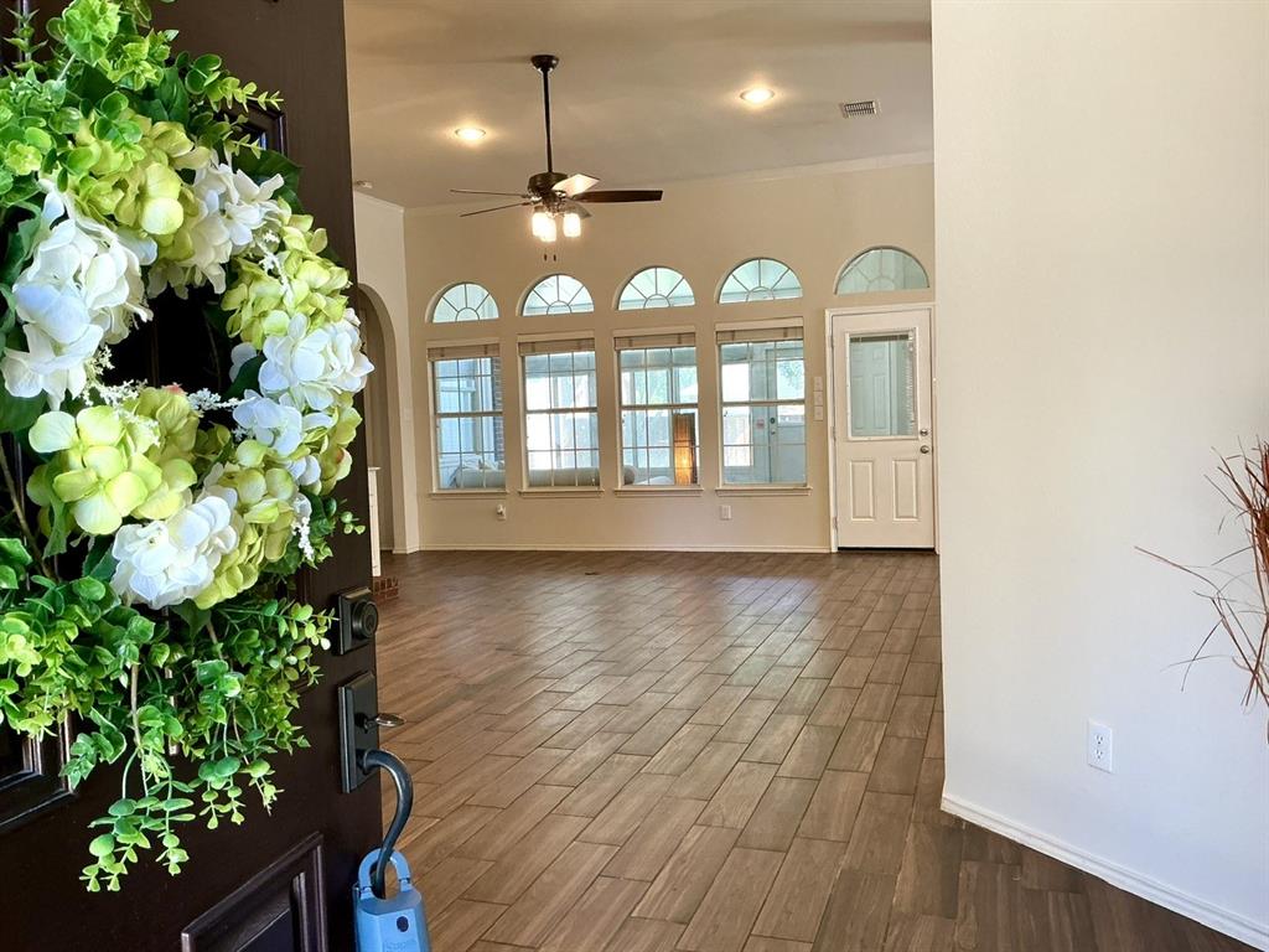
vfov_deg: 48.2
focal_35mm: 29
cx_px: 634
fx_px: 1063
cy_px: 476
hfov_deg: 61.7
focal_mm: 3
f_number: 1.8
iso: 64
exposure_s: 1/60
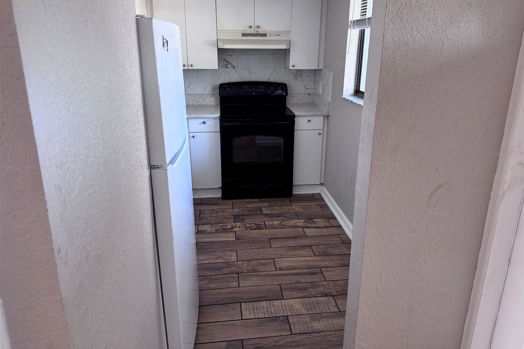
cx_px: 262
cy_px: 154
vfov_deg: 51.2
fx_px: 364
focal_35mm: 25
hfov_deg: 71.5
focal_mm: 6.76
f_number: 1.78
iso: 200
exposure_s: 1/108
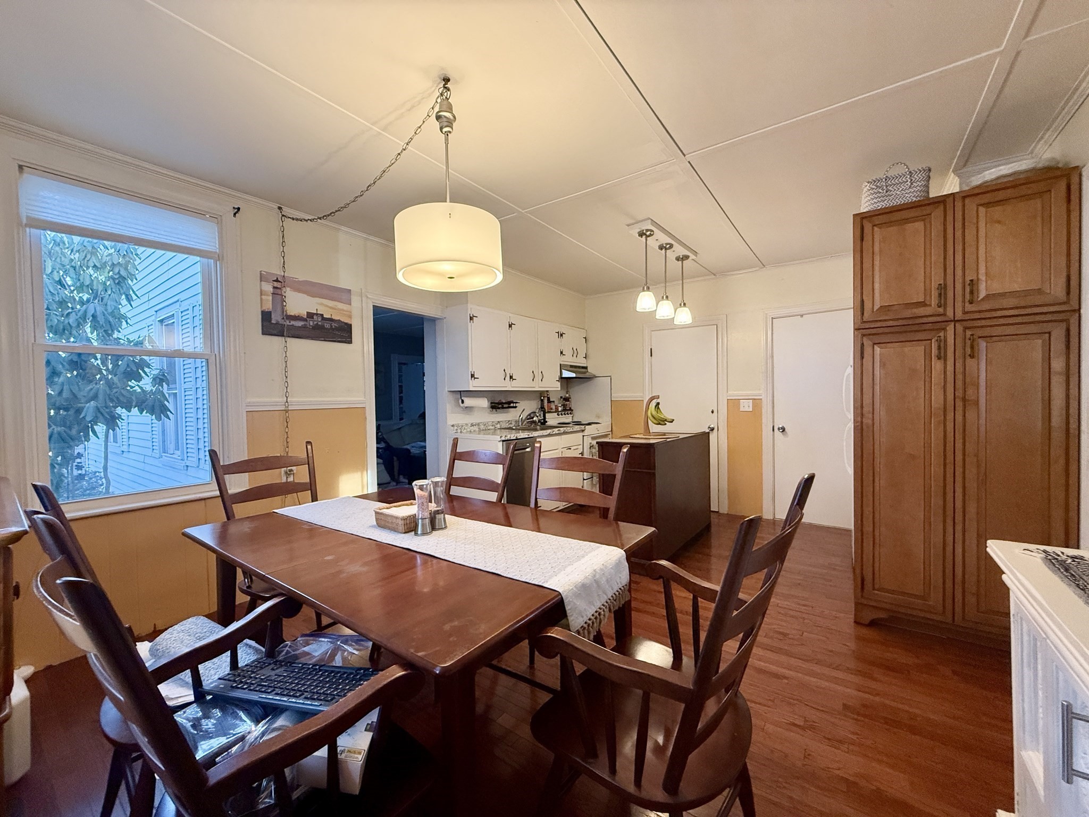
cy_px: 408
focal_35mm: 14
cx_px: 544
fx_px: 440
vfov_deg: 85.7
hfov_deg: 102.1
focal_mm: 2.22
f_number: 2.2
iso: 400
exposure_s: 1/120
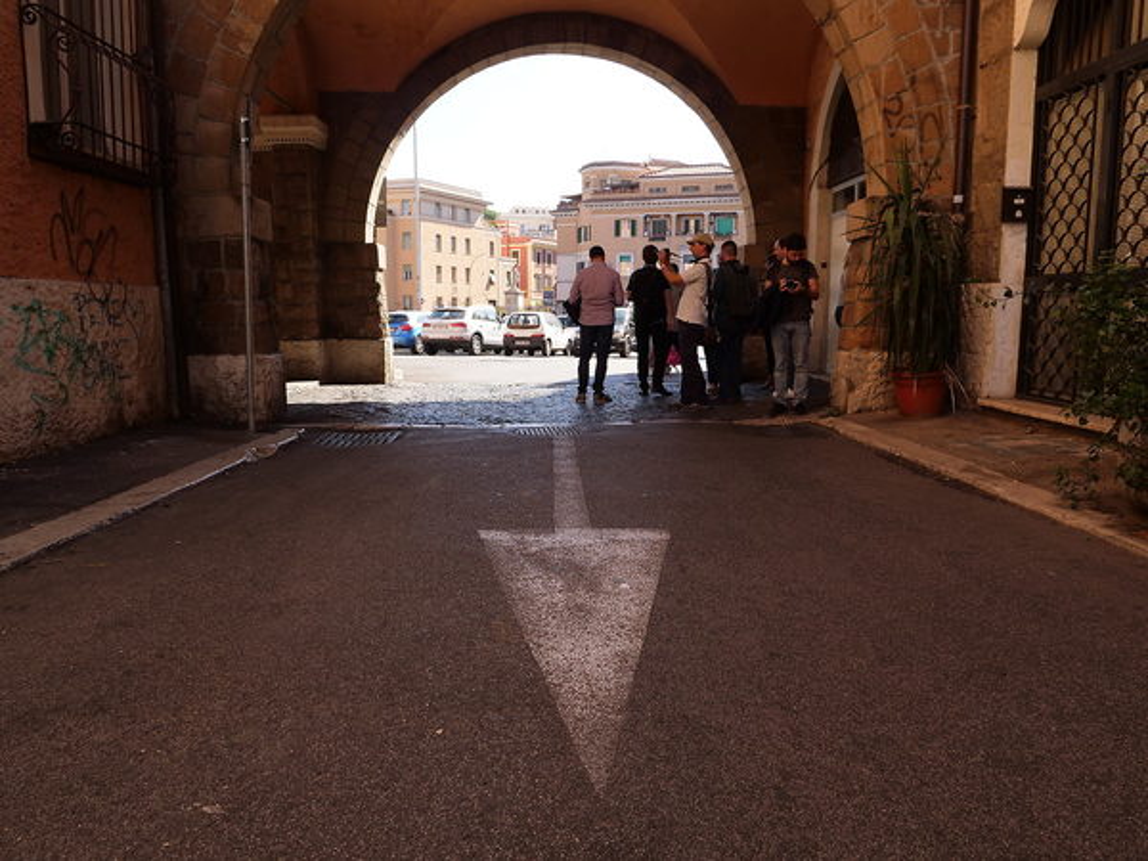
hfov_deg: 71.6
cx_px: 574
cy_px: 430
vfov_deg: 56.8
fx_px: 796
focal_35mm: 24
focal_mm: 12
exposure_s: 1/125
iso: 200
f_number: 7.1
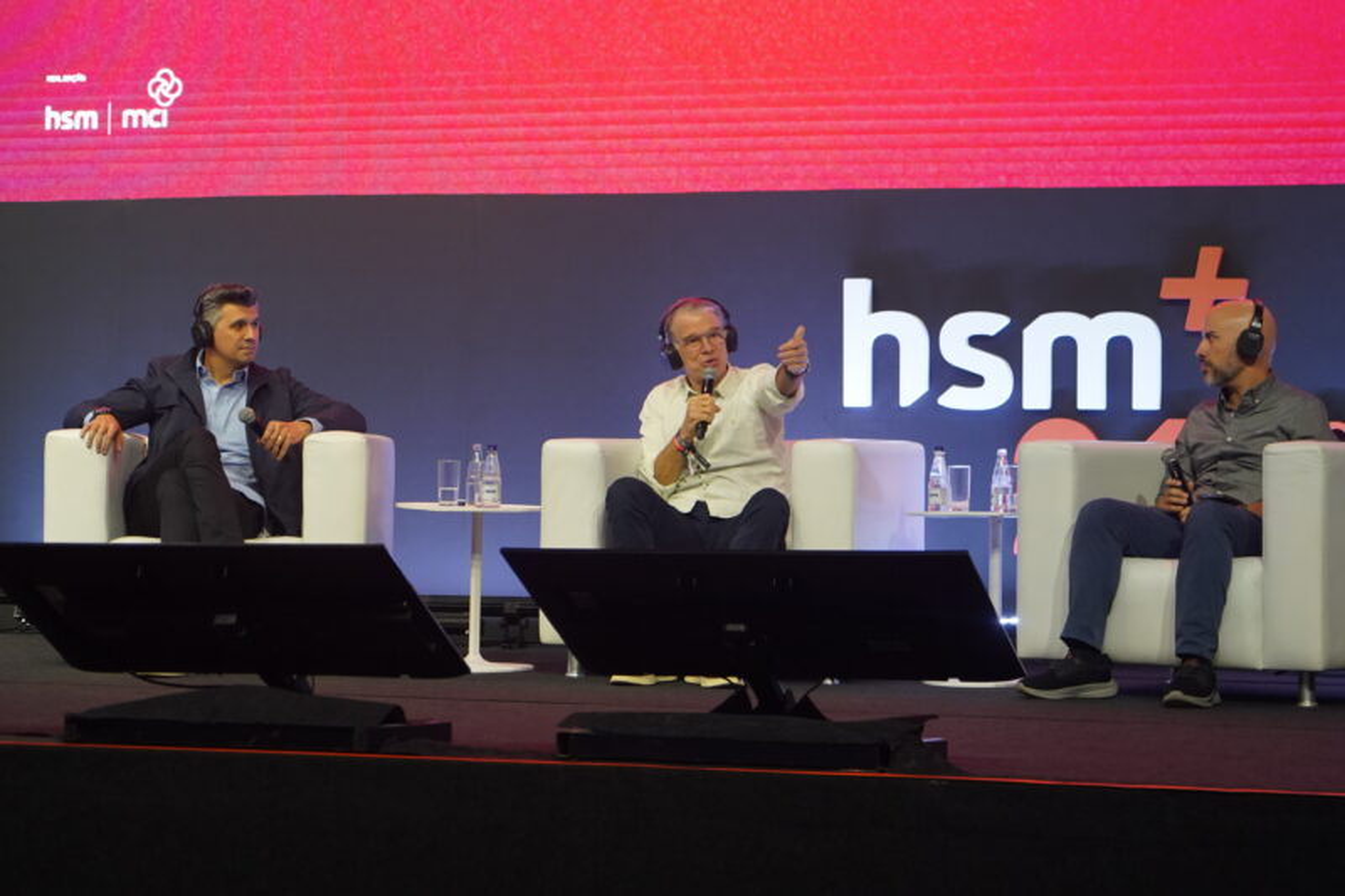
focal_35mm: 94
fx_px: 3511
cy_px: 448
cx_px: 672
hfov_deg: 21.7
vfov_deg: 14.5
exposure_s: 1/160
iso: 2500
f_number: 4
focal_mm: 63
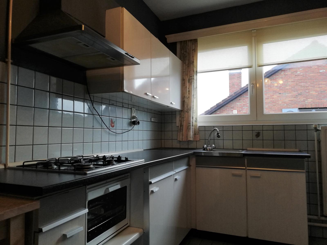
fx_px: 246
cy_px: 122
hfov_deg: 67.3
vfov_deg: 53.1
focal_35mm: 26
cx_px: 164
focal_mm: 3.81
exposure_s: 1/50
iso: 125
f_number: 2.2
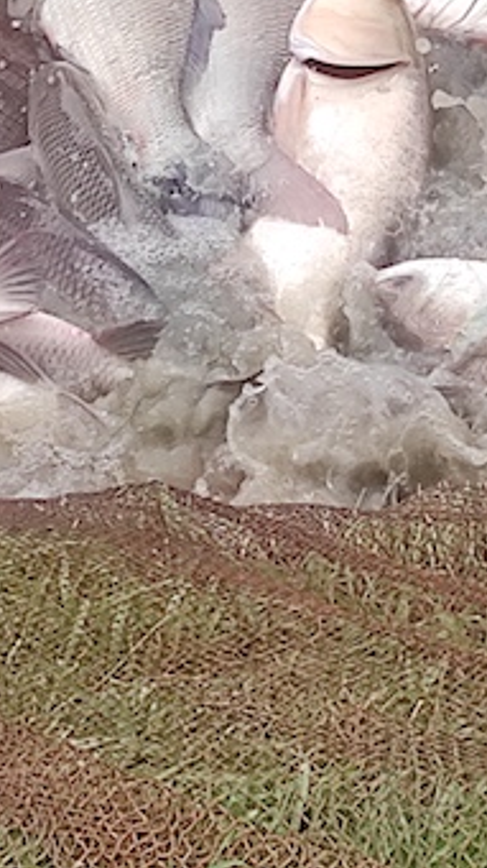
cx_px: 477
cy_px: -107
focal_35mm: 82
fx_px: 1884
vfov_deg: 24.1
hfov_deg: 14.5
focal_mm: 5.43
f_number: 1.89
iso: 100
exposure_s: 1/1002
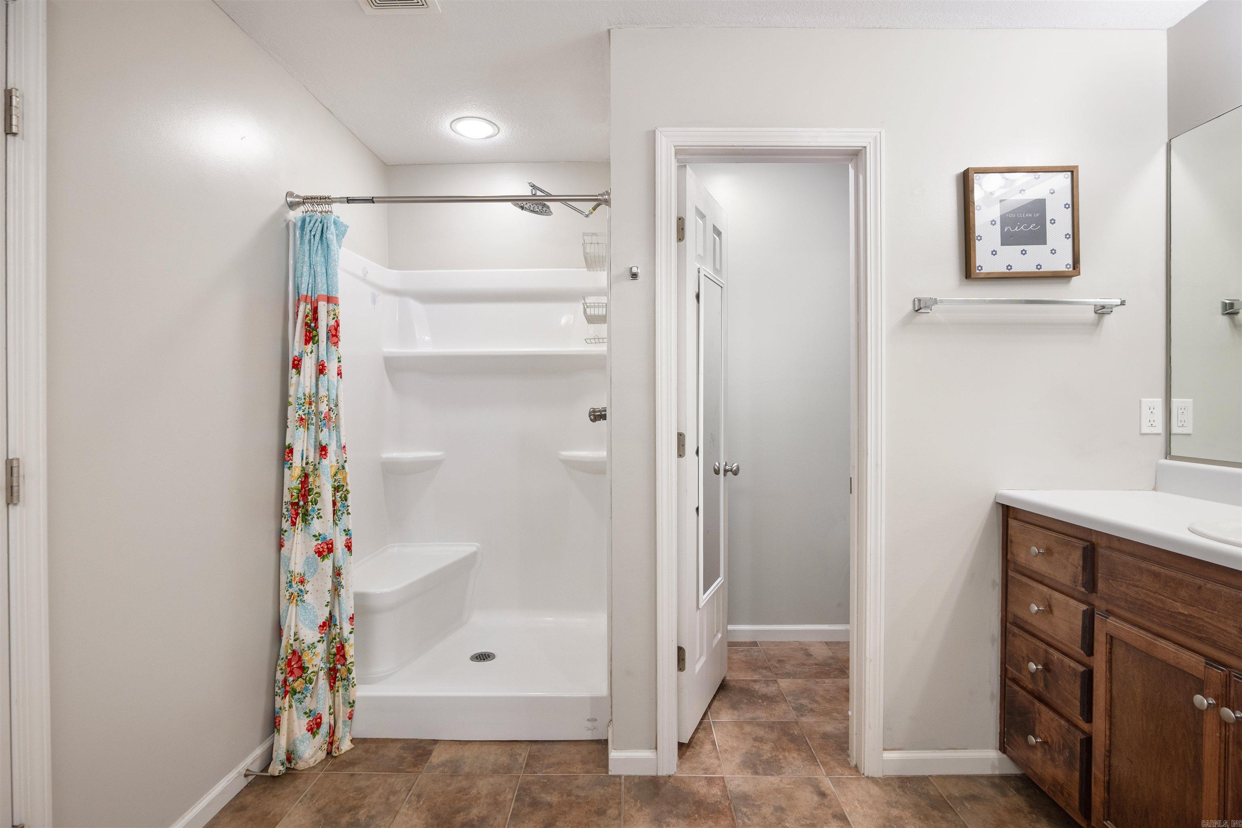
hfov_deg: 96.7
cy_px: 414
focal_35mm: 16
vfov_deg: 73.7
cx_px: 621
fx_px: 552
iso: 1250
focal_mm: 16
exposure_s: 1/25
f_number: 5.6
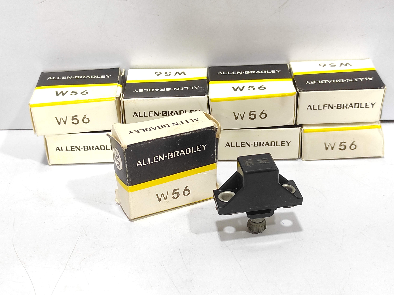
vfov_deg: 54.8
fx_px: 284
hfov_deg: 69.4
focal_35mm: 25
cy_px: 148
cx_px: 197
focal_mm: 5.43
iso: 477
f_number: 1.89
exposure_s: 1/33
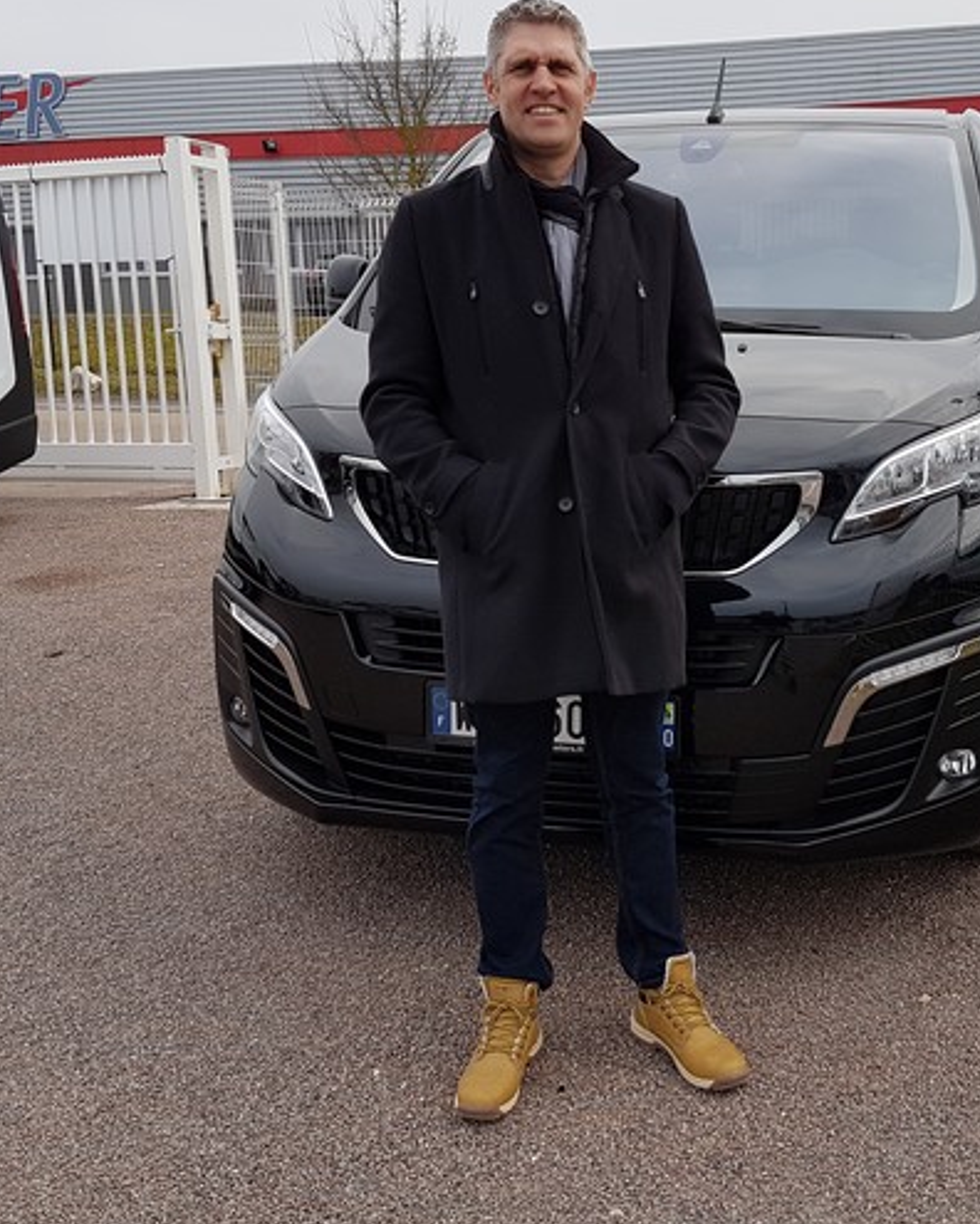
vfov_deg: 44.7
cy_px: 527
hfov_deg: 36.1
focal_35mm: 41
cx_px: 656
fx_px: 1486
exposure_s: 1/475
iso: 40
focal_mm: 4.2
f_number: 1.7
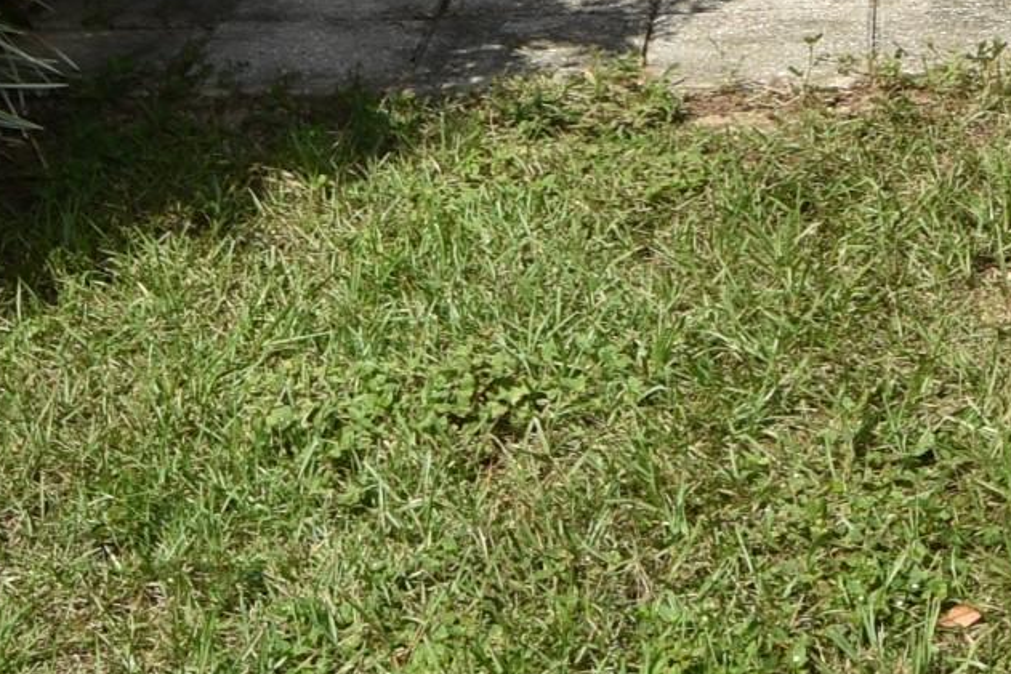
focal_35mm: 114
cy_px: -901
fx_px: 3202
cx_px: 816
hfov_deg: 17.8
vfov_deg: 10.5
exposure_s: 1/250
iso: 100
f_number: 8
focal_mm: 16
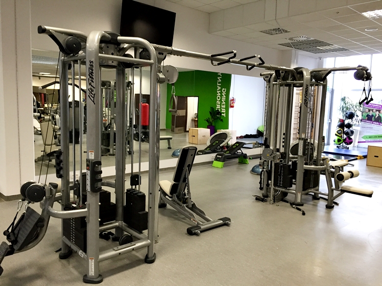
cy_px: 143
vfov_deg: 48.2
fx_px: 320
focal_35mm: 29
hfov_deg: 61.7
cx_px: 191
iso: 160
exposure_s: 1/33
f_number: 2.2
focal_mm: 4.15
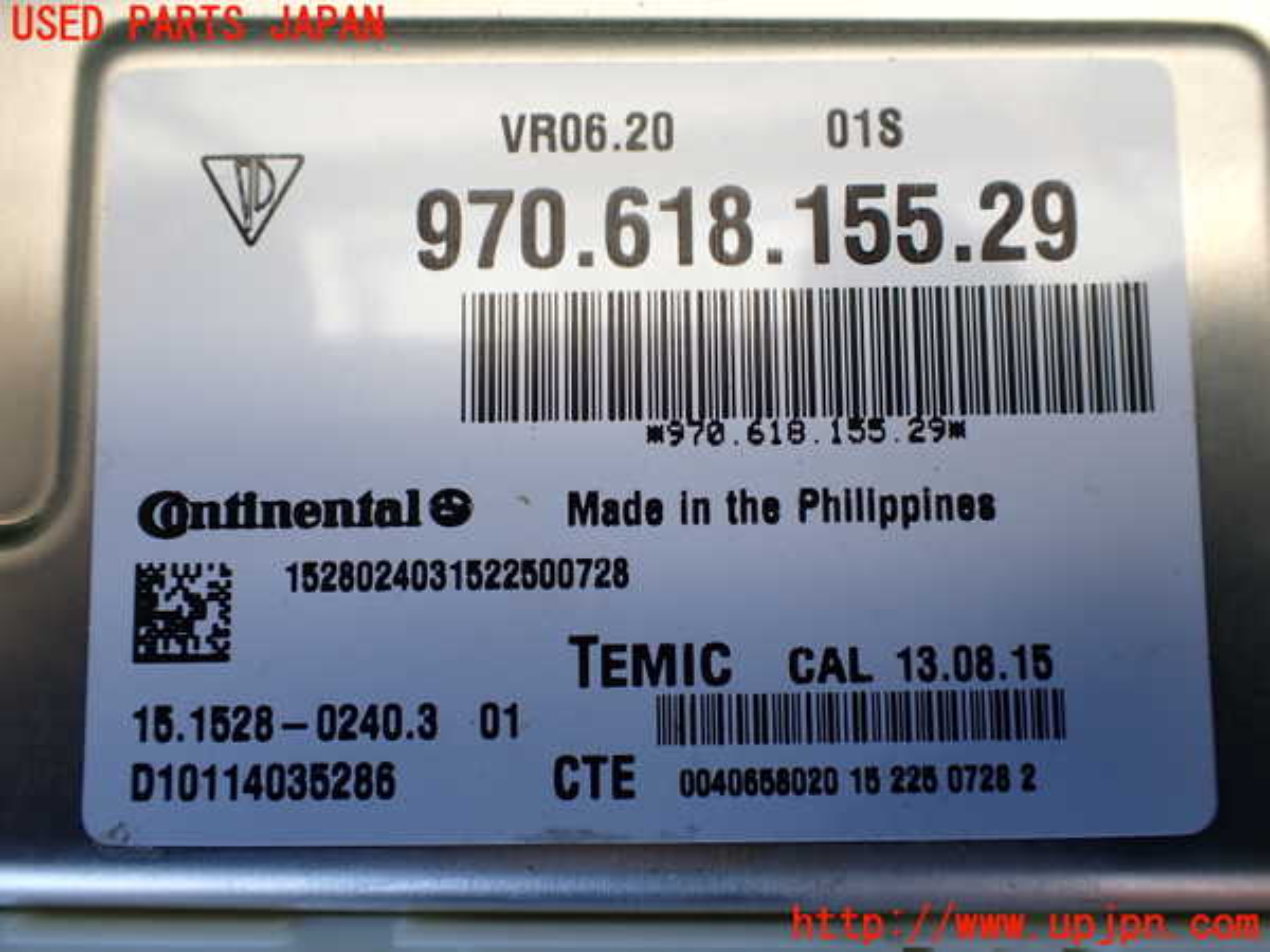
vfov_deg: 46.8
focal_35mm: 30
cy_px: 476
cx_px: 635
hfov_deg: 60.0
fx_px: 1101
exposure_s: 1/250
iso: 100
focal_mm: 5.4
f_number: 2.3
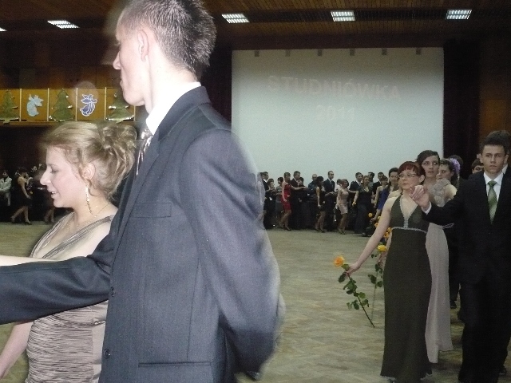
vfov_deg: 33.6
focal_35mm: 43
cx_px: 256
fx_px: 635
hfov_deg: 43.9
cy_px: 192
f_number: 2.8
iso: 400
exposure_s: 1/30
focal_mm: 5.8
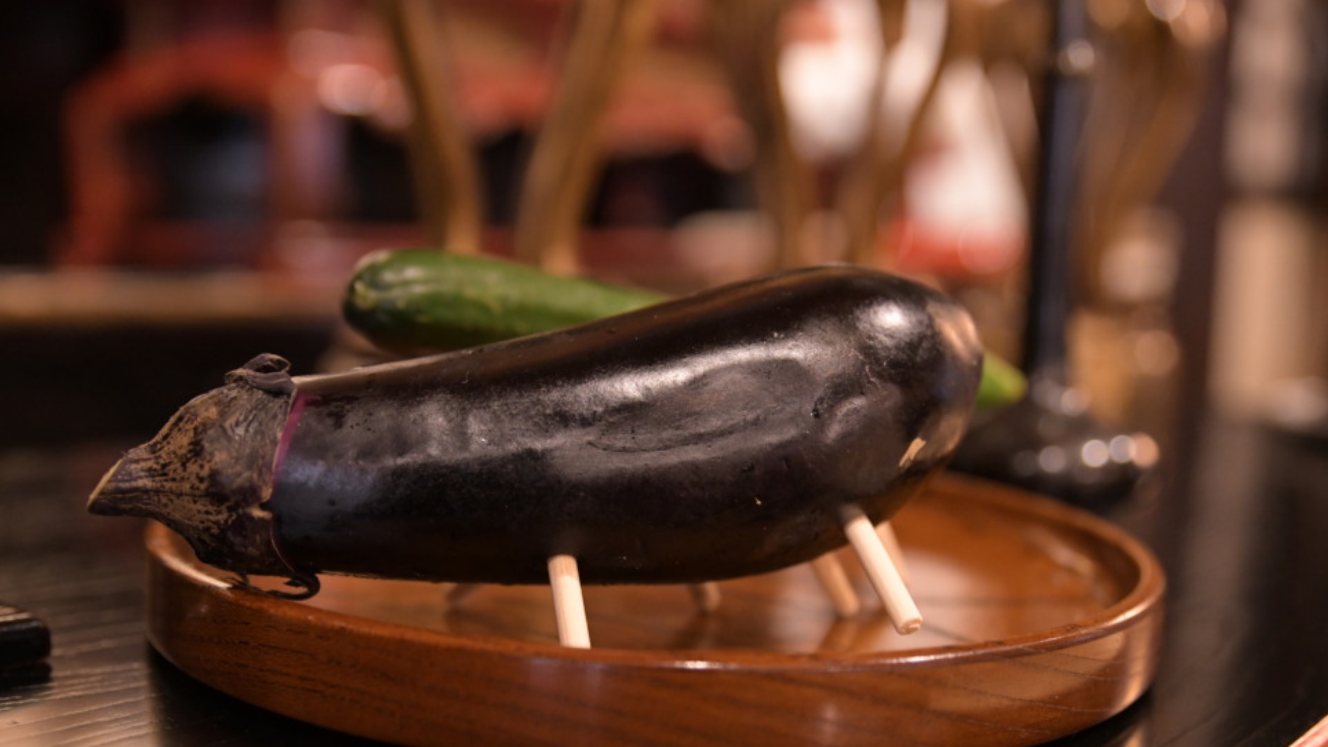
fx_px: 1726
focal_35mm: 49
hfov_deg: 42.1
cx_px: 684
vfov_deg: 24.4
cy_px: 444
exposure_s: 1/50
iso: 4000
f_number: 5.6
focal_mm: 44
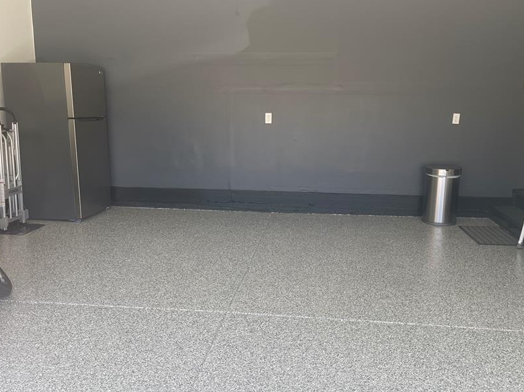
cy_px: 205
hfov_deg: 56.8
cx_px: 266
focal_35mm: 32
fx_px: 484
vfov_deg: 44.1
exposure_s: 1/238
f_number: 1.6
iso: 32
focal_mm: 5.1
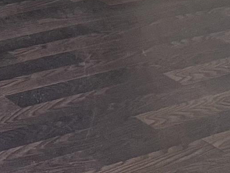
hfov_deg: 12.5
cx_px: -25
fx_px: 1030
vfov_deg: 8.7
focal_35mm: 155
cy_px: -242
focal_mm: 4.2
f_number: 1.6
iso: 125
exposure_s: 1/70
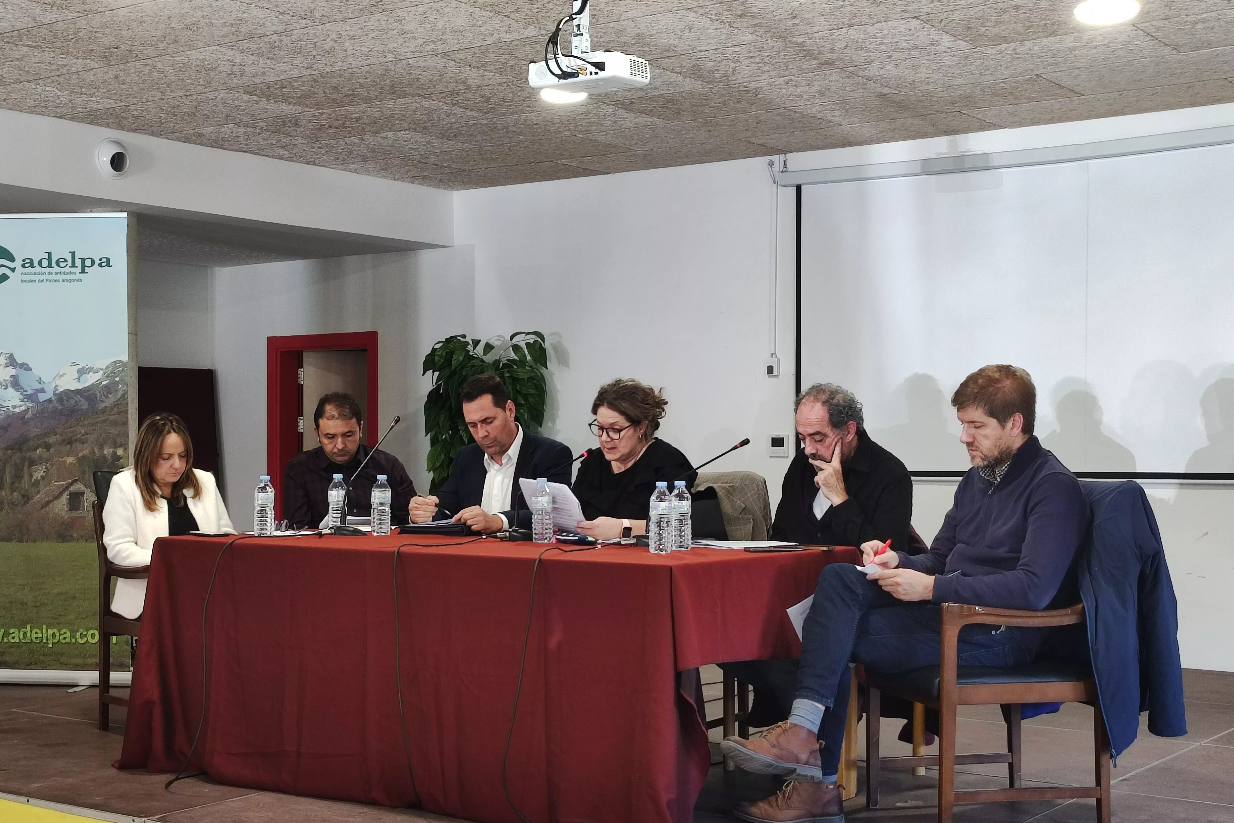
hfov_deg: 86.8
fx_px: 651
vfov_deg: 64.3
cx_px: 573
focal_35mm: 19
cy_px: 470
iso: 621
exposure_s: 1/50
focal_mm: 4.74
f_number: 1.79
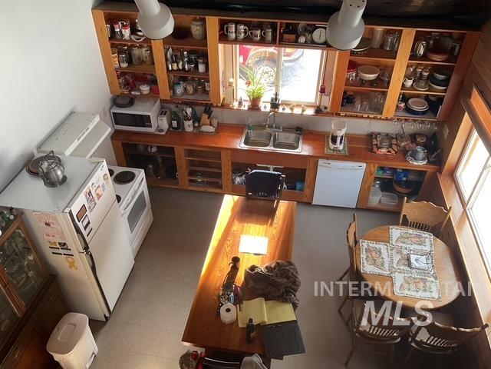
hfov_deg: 61.7
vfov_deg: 48.2
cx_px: 246
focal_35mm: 29
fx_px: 411
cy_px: 184
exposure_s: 1/60
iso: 50
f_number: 1.8
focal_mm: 3
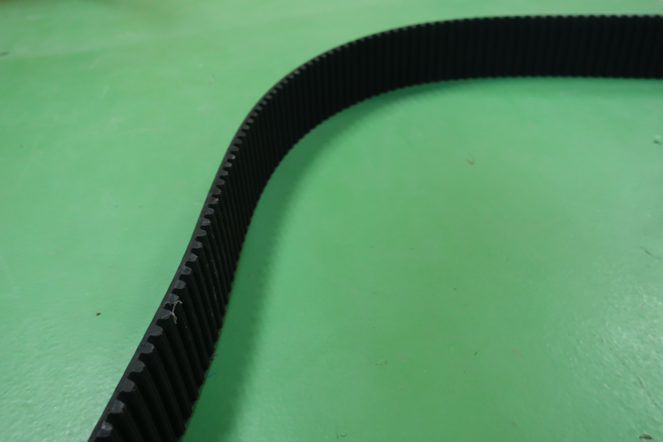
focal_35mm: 34
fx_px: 626
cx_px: 332
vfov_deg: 38.9
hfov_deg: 55.8
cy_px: 221
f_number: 2.8
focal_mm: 12.35
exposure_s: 1/25
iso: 800
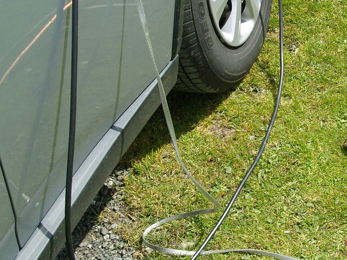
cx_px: 288
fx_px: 802
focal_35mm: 80
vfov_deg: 18.4
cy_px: 74
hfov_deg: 24.0
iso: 80
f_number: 3.1
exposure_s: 1/1000
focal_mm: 7.8
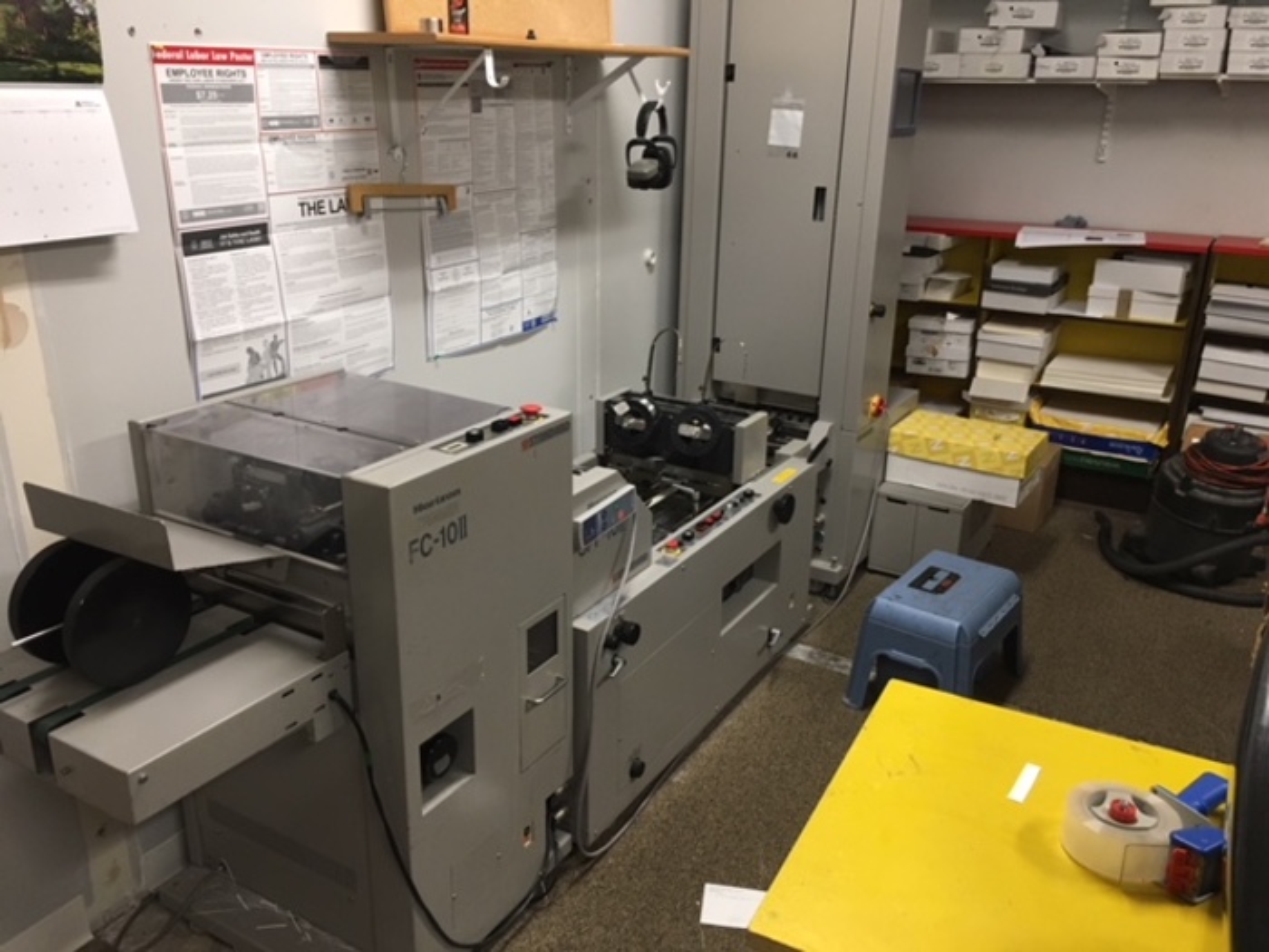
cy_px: 476
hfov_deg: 61.7
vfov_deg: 48.2
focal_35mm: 29
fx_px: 1063
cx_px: 634
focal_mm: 4.15
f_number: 2.2
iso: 125
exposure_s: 1/30
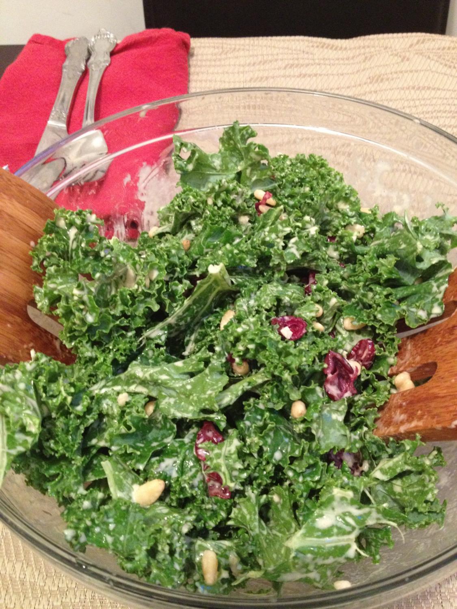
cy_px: 304
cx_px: 228
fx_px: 616
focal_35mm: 35
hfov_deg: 40.7
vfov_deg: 52.6
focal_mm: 4.28
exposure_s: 1/15
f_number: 2.4
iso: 400
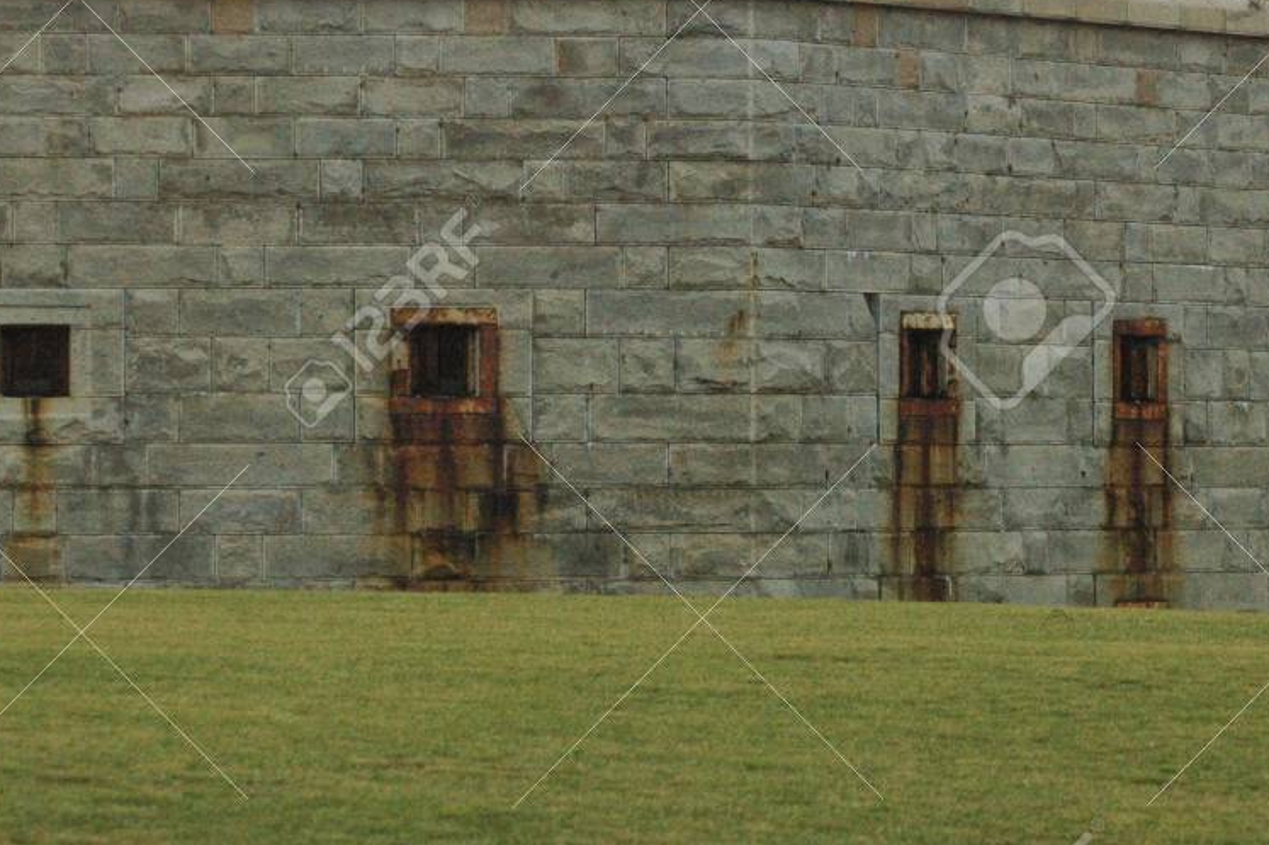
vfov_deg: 6.2
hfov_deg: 9.3
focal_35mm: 222
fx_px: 7815
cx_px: 700
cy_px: 248
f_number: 5.6
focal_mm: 85
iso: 1600
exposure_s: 1/80
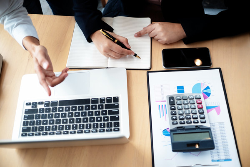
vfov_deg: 36.9
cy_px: 84
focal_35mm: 36
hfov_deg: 53.1
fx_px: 250
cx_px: 125
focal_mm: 24
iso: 250
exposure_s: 1/500
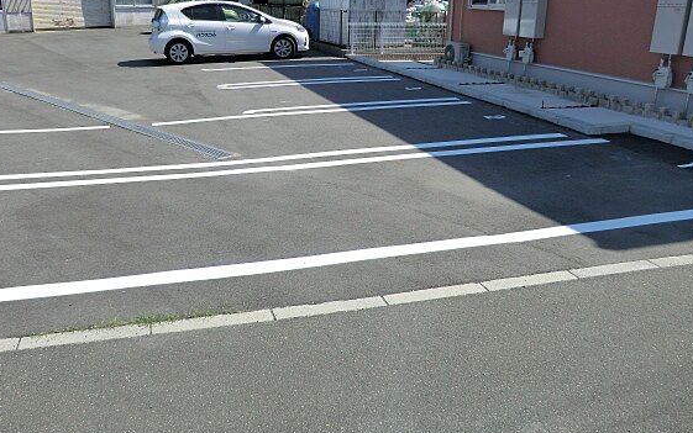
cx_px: 305
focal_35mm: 29
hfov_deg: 64.4
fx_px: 548
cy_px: 171
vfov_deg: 42.9
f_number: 3.2
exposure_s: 1/1000
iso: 80
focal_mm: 4.3
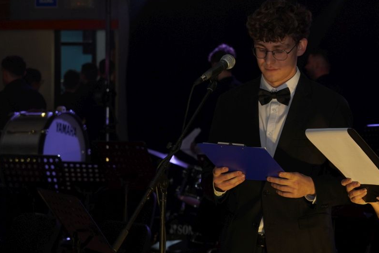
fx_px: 1485
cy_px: 109
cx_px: 347
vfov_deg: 9.7
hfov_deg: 14.4
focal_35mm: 141
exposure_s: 1/200
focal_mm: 50
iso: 400
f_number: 4
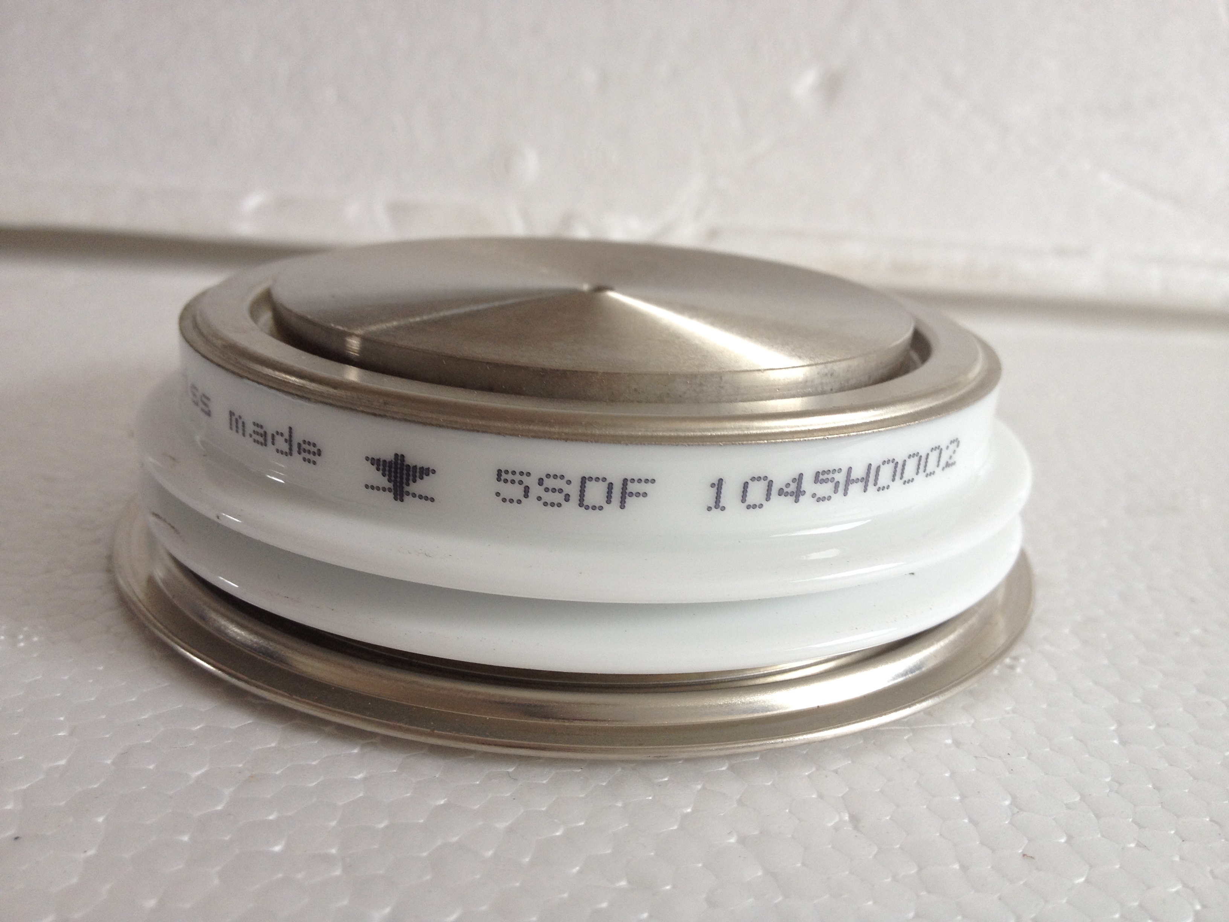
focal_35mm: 35
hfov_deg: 52.6
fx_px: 1243
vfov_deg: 40.7
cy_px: 461
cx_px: 614
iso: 50
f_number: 2.4
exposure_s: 1/60
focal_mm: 4.28
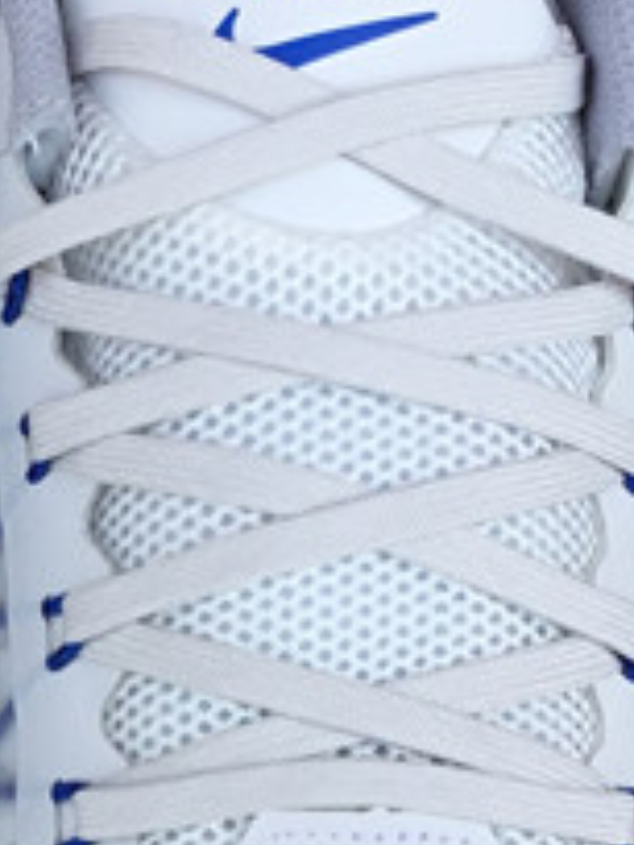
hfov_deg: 10.6
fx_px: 3346
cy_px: 673
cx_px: -153
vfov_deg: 14.3
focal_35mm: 137
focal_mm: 3.3
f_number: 2.4
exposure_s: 1/445
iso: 25
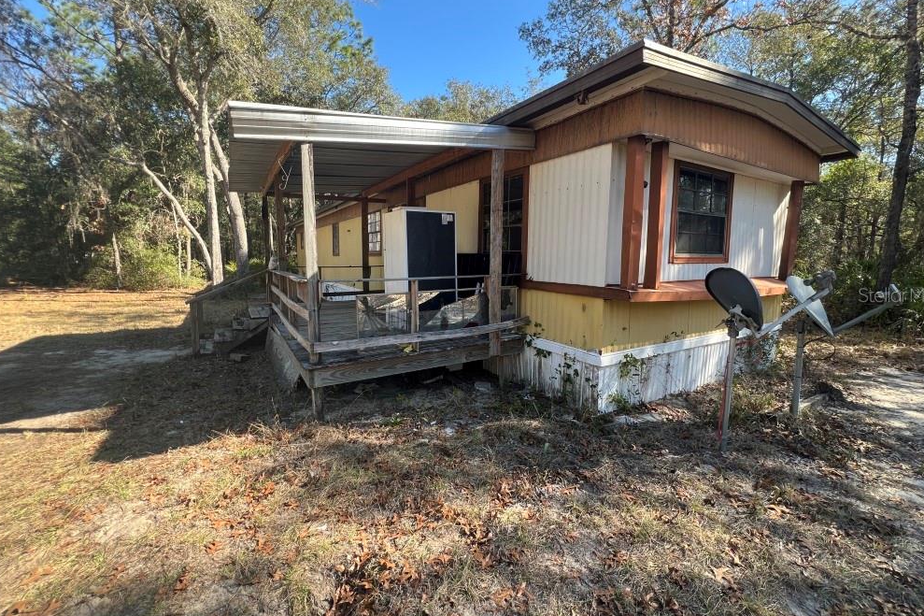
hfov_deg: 104.3
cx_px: 468
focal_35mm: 14
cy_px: 294
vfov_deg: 81.1
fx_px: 359
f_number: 1.8
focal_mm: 1.57
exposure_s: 1/190
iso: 32
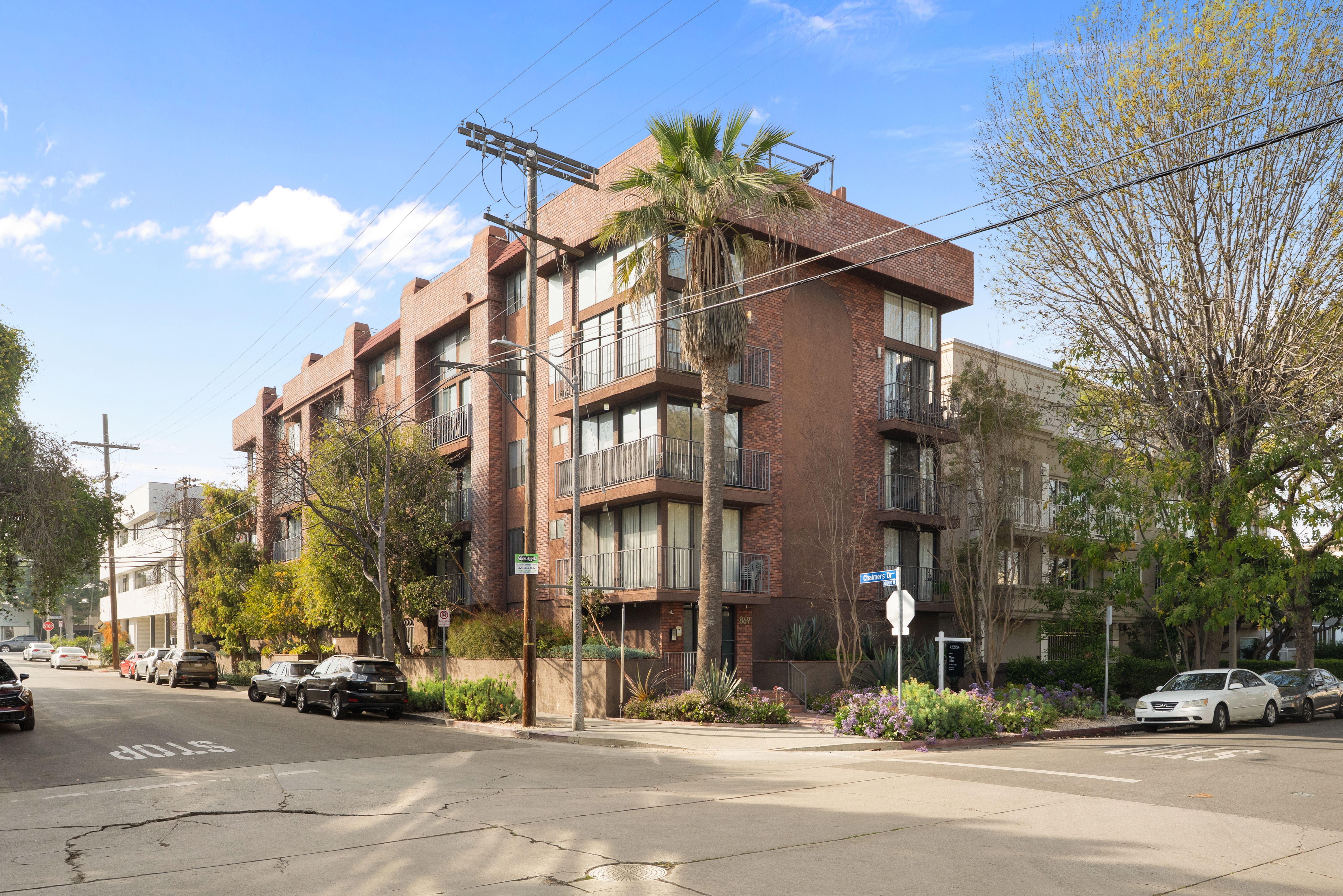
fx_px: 895
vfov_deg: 53.1
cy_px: 448
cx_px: 672
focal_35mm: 24
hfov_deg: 73.7
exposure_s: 1/125
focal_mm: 24
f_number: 10
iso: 1000
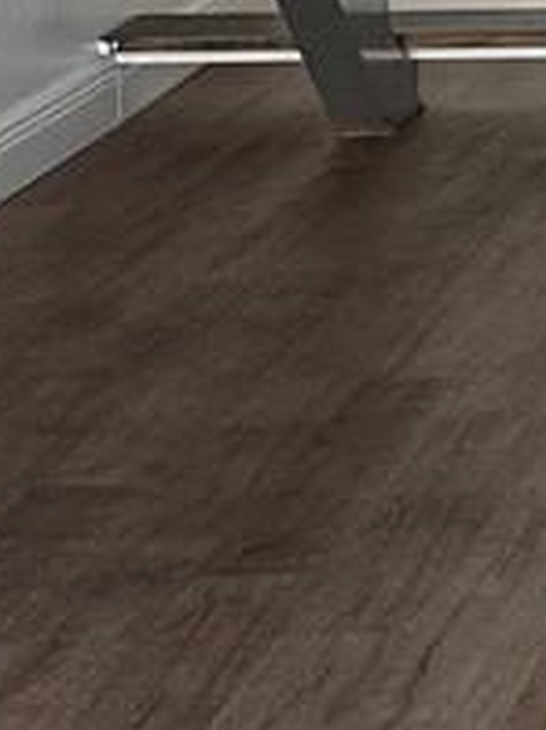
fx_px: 4063
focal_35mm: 193
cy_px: -440
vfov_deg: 9.9
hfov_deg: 7.1
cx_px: 1414
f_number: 1.78
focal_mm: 6.86
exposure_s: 1/120
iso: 125
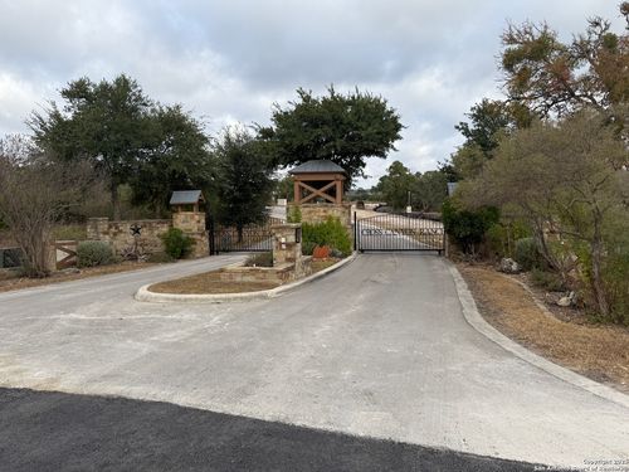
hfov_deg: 71.6
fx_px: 436
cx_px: 314
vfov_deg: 56.8
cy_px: 236
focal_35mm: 24
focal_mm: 6.76
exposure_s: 1/1812
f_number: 1.78
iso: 80
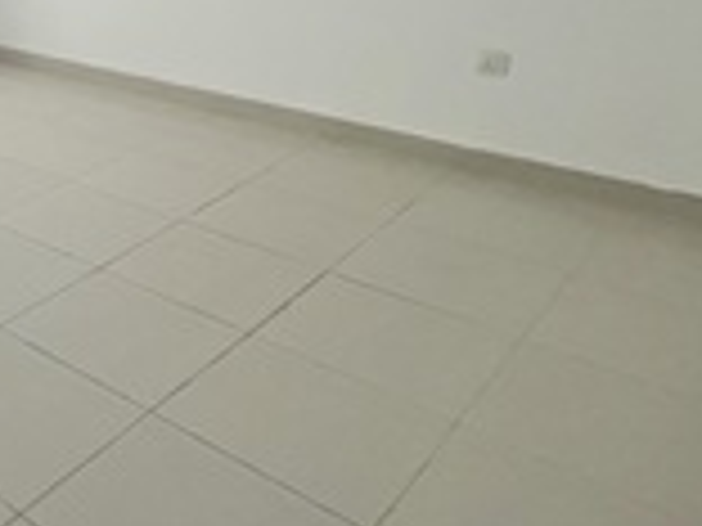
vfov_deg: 35.7
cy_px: 65
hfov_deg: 35.8
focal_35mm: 38
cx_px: -178
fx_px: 771
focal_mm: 1.57
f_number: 1.8
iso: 250
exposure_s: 1/80
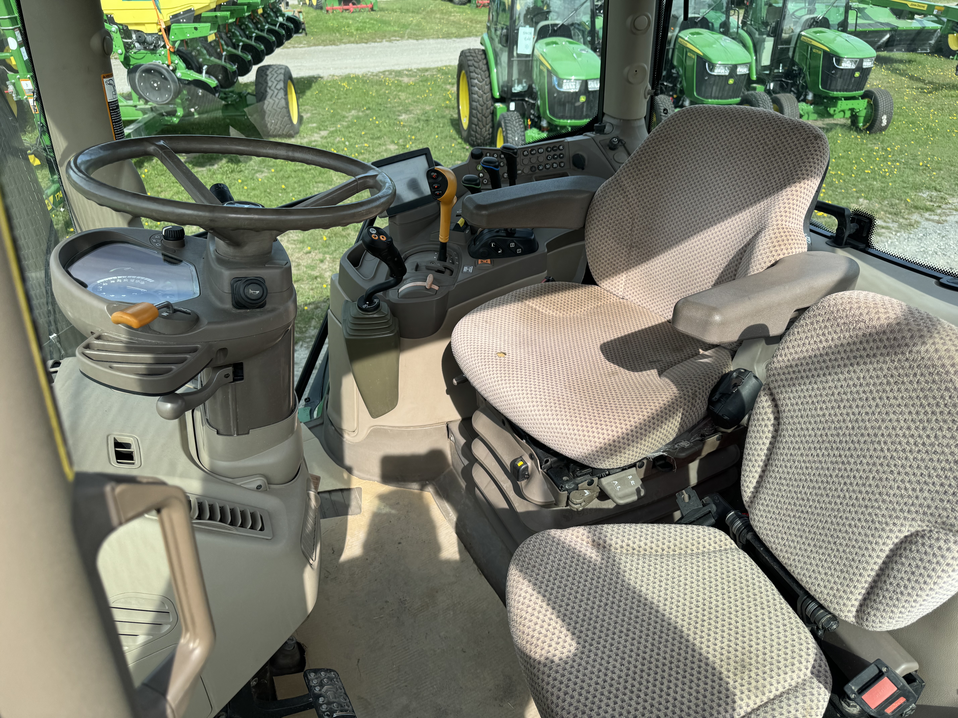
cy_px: 359
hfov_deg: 71.6
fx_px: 664
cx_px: 479
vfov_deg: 56.8
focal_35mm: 24
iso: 80
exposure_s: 1/1395
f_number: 1.78
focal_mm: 6.76
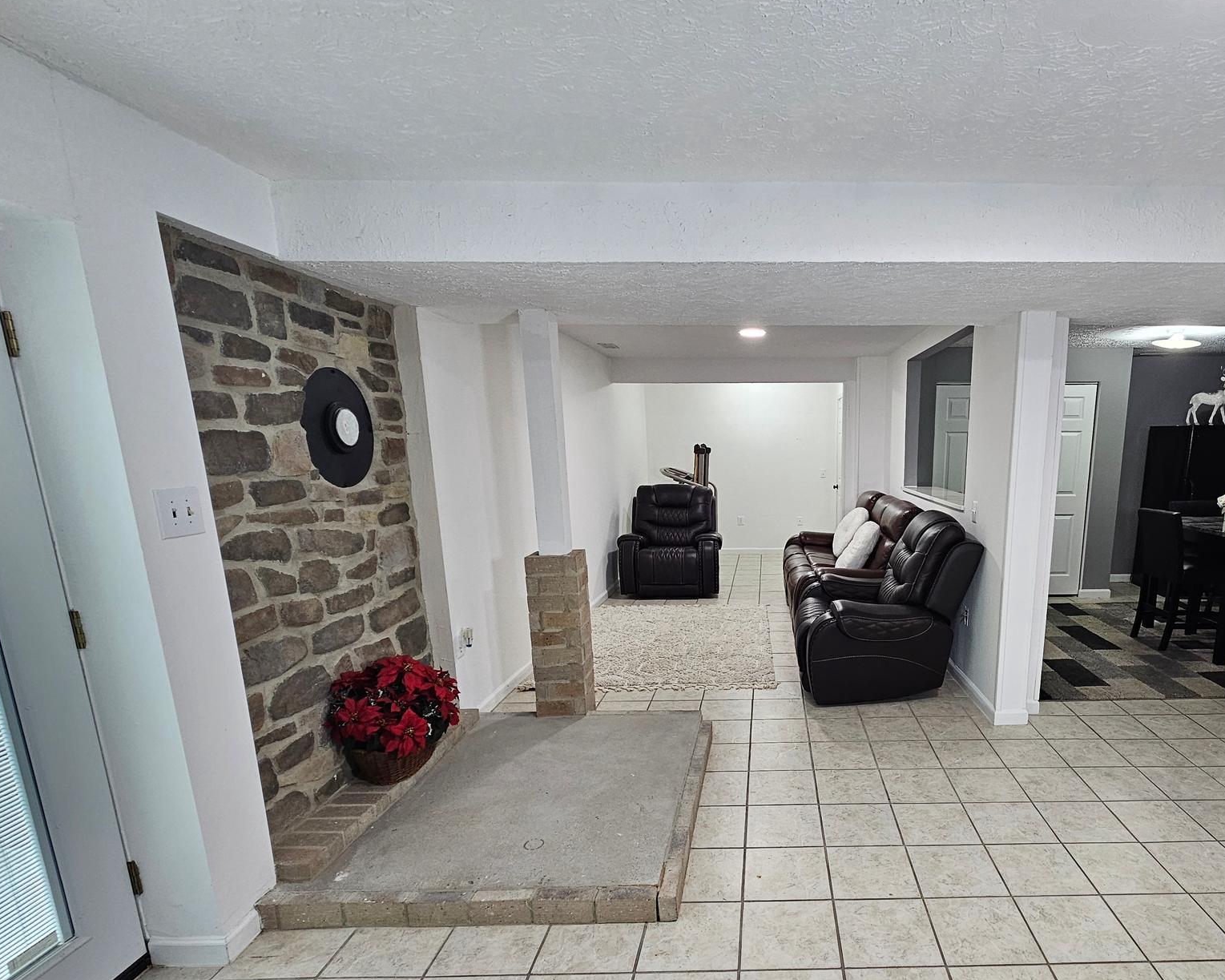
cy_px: 584
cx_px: 788
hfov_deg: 87.3
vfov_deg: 76.2
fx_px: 616
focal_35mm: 17
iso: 200
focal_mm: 2.2
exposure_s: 1/60
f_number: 2.2
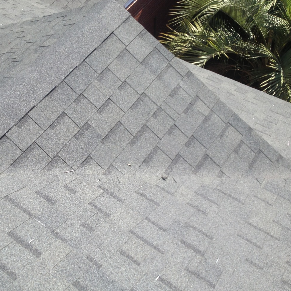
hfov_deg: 39.8
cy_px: 147
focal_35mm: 42
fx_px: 399
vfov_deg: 40.0
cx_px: 114
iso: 50
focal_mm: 4.28
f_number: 2.4
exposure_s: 1/767
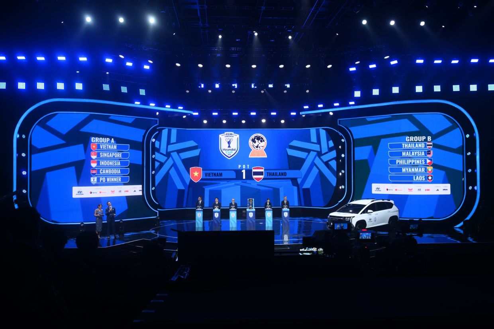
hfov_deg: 41.1
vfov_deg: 28.0
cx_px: 247
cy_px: 164
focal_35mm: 48
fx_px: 658
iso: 1600
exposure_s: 1/200
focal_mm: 48
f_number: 5
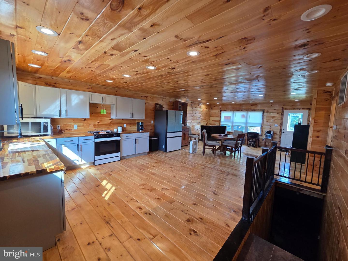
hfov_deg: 106.2
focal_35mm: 13
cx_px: 174
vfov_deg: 89.9
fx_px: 131
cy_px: 130
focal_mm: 2.2
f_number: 2.2
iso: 125
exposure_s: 1/120
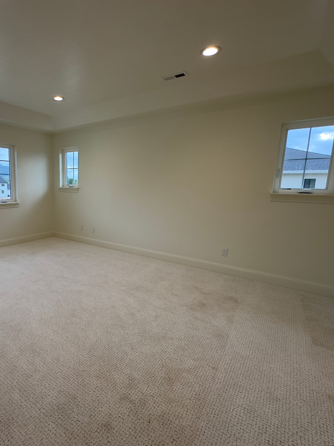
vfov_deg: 84.7
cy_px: 223
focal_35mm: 19
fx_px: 244
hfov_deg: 65.2
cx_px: 91
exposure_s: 1/120
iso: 50
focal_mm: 2.22
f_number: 2.2
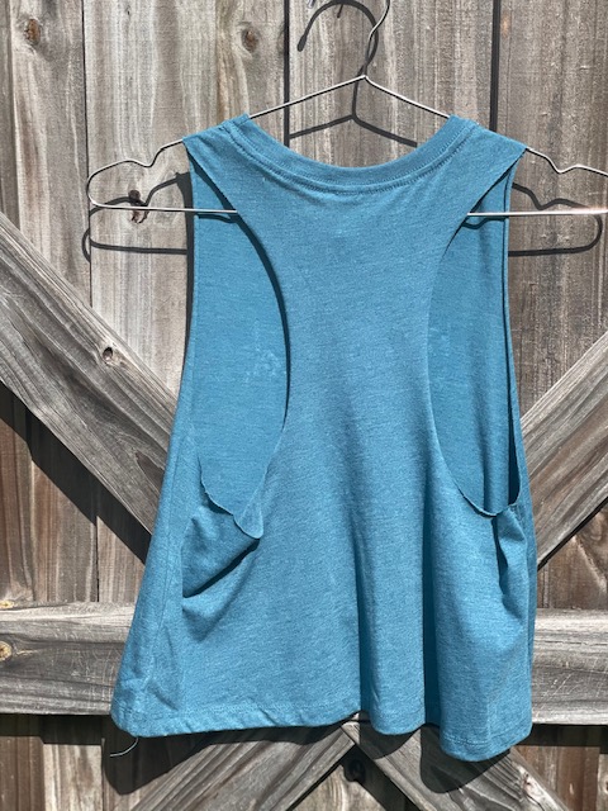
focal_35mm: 52
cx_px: 304
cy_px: 406
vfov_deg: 36.8
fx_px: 1218
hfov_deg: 28.0
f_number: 2
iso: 25
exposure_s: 1/1453
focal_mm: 6
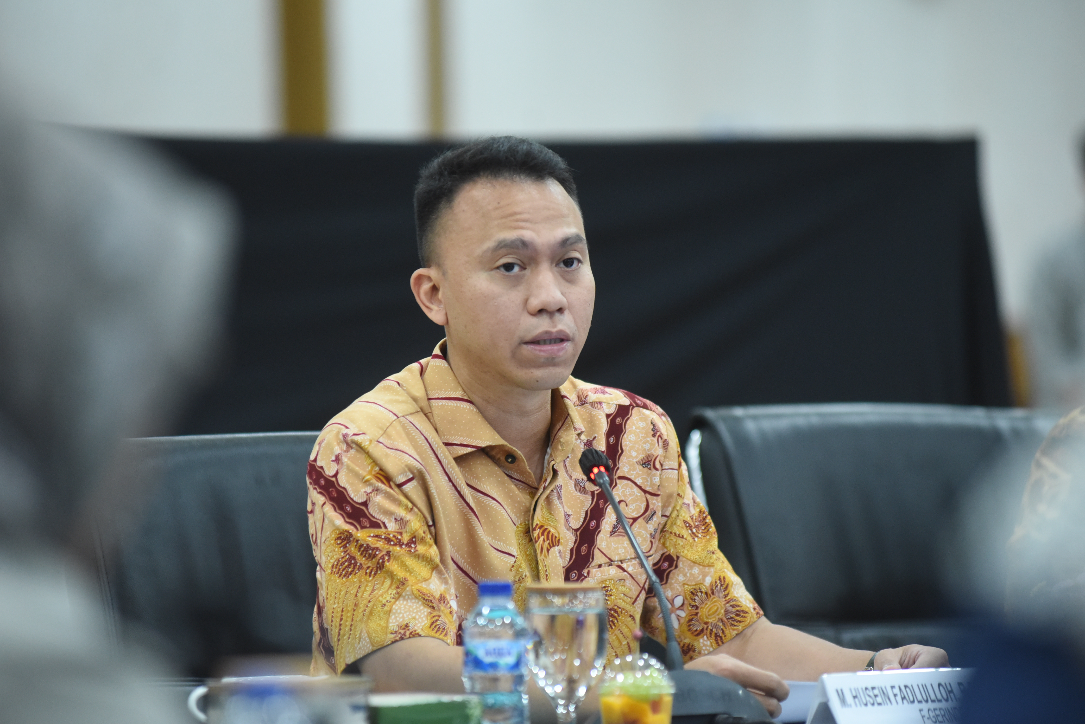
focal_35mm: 200
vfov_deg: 6.9
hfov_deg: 10.3
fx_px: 6027
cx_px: 542
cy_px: 362
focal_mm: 200
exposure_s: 1/200
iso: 3200
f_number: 3.5
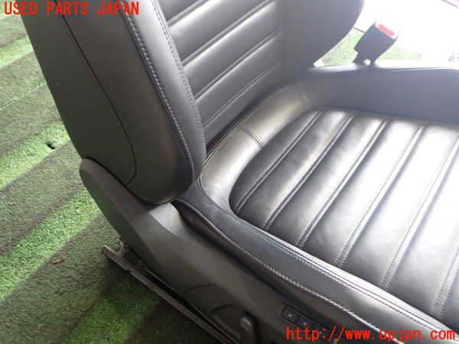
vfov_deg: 46.8
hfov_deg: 60.0
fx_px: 398
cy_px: 172
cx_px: 230
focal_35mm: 30
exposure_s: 1/30
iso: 250
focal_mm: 5.4
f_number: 2.3
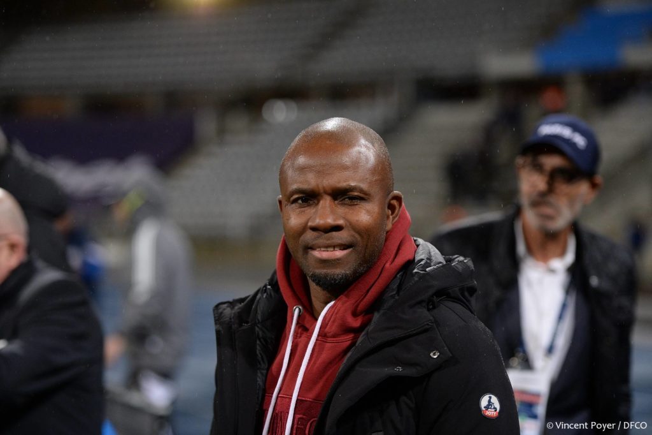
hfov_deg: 18.3
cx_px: 326
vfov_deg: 12.2
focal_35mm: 112
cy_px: 218
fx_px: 2028
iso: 2500
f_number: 2.8
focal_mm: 112
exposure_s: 1/640
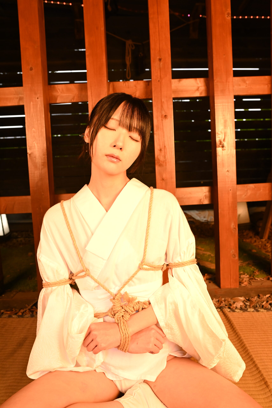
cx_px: 136
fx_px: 272
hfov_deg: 53.2
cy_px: 204
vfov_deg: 73.7
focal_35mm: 24
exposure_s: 1/200
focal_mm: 24
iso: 1000
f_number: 4.5
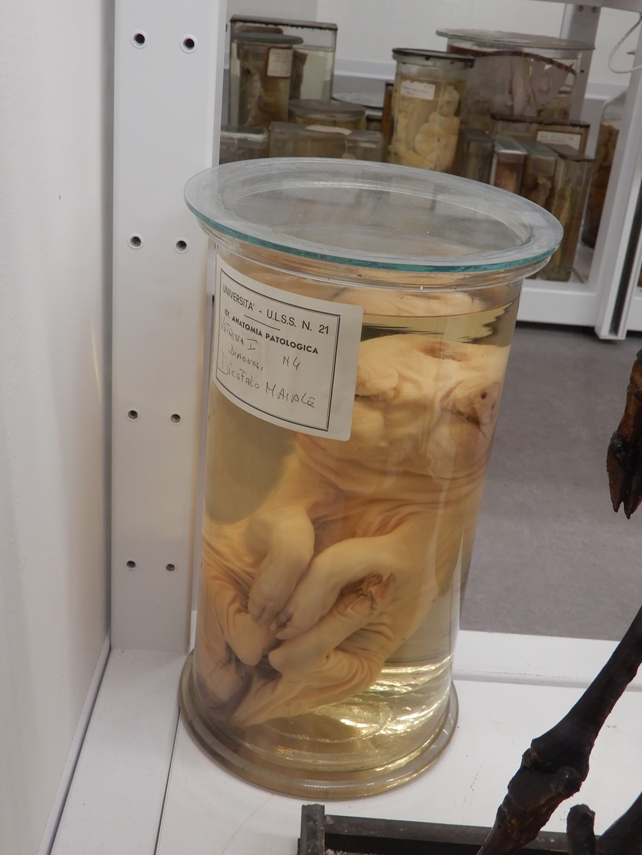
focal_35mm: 42
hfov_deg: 34.3
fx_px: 1039
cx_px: 321
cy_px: 428
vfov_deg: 44.8
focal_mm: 7.5
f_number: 4
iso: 140
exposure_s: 1/30
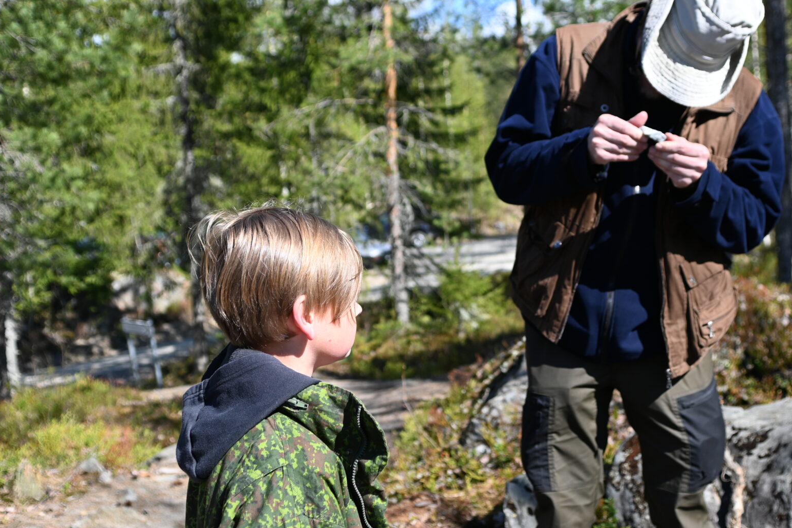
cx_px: 473
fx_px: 1004
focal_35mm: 46
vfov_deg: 29.4
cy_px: 263
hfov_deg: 42.8
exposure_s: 1/1000
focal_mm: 23
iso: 100
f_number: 2.8
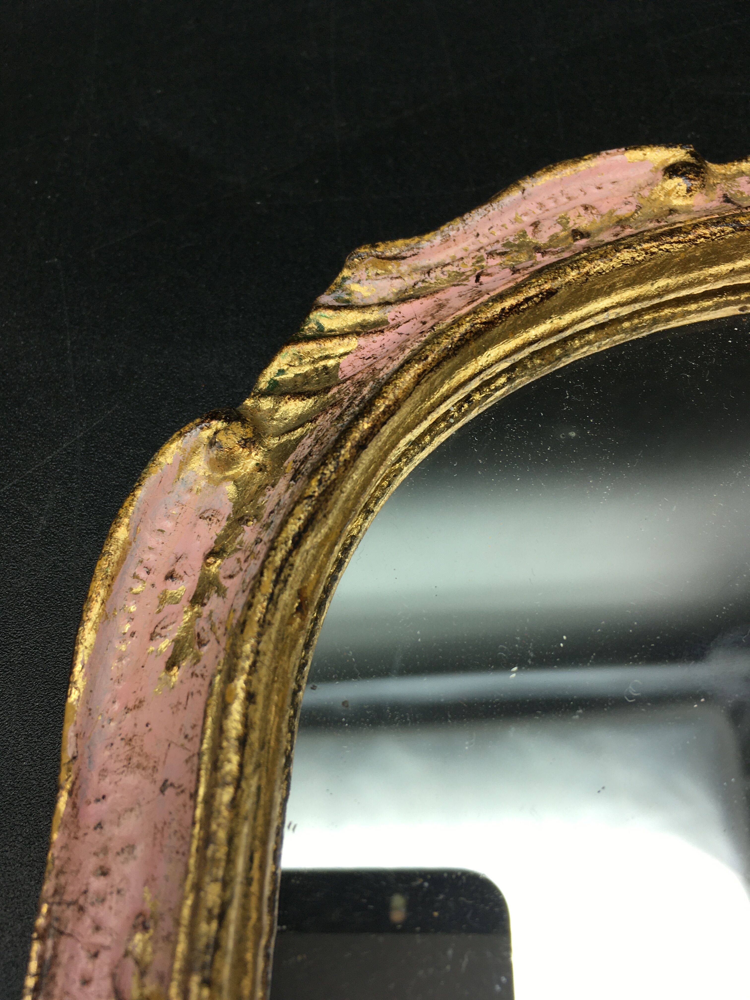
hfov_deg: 48.2
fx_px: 838
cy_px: 500
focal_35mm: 29
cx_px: 375
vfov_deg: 61.7
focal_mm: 4.15
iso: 25
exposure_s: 1/100
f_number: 2.2
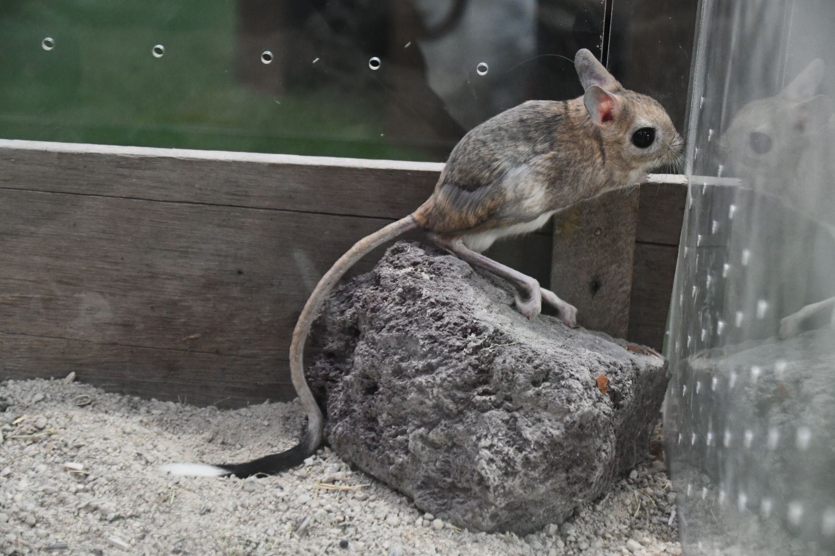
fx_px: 2041
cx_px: 415
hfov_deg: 23.1
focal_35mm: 88
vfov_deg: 15.5
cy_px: 280
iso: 2500
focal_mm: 58
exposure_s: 1/125
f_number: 5
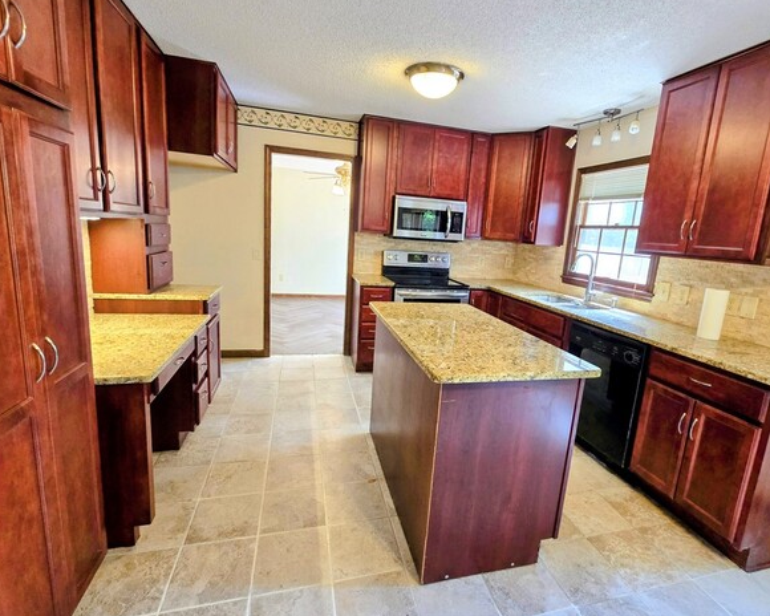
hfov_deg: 100.6
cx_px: 406
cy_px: 303
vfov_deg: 88.0
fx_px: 319
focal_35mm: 14
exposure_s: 1/60
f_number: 2.2
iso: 320
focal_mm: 2.2
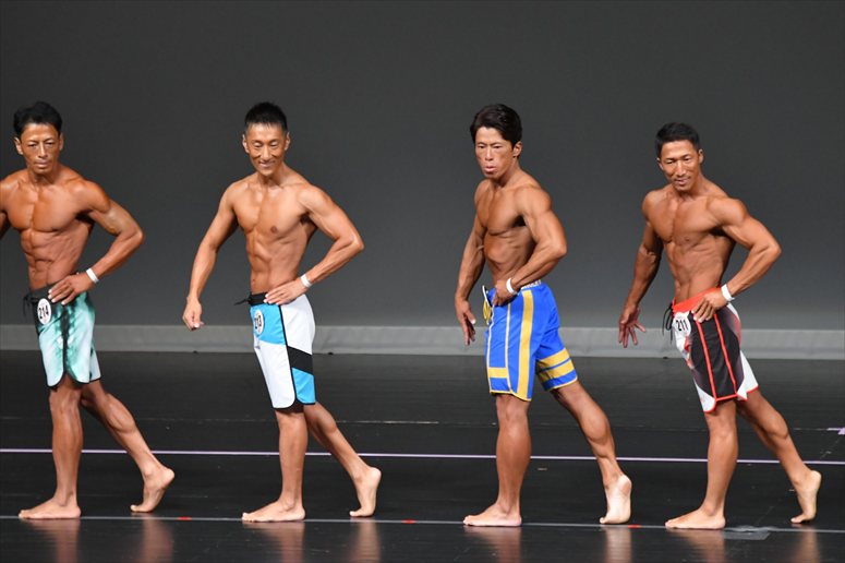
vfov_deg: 4.4
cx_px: 422
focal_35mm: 315
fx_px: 7390
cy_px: 282
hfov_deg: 6.5
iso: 4000
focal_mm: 210
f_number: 5.6
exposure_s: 1/400
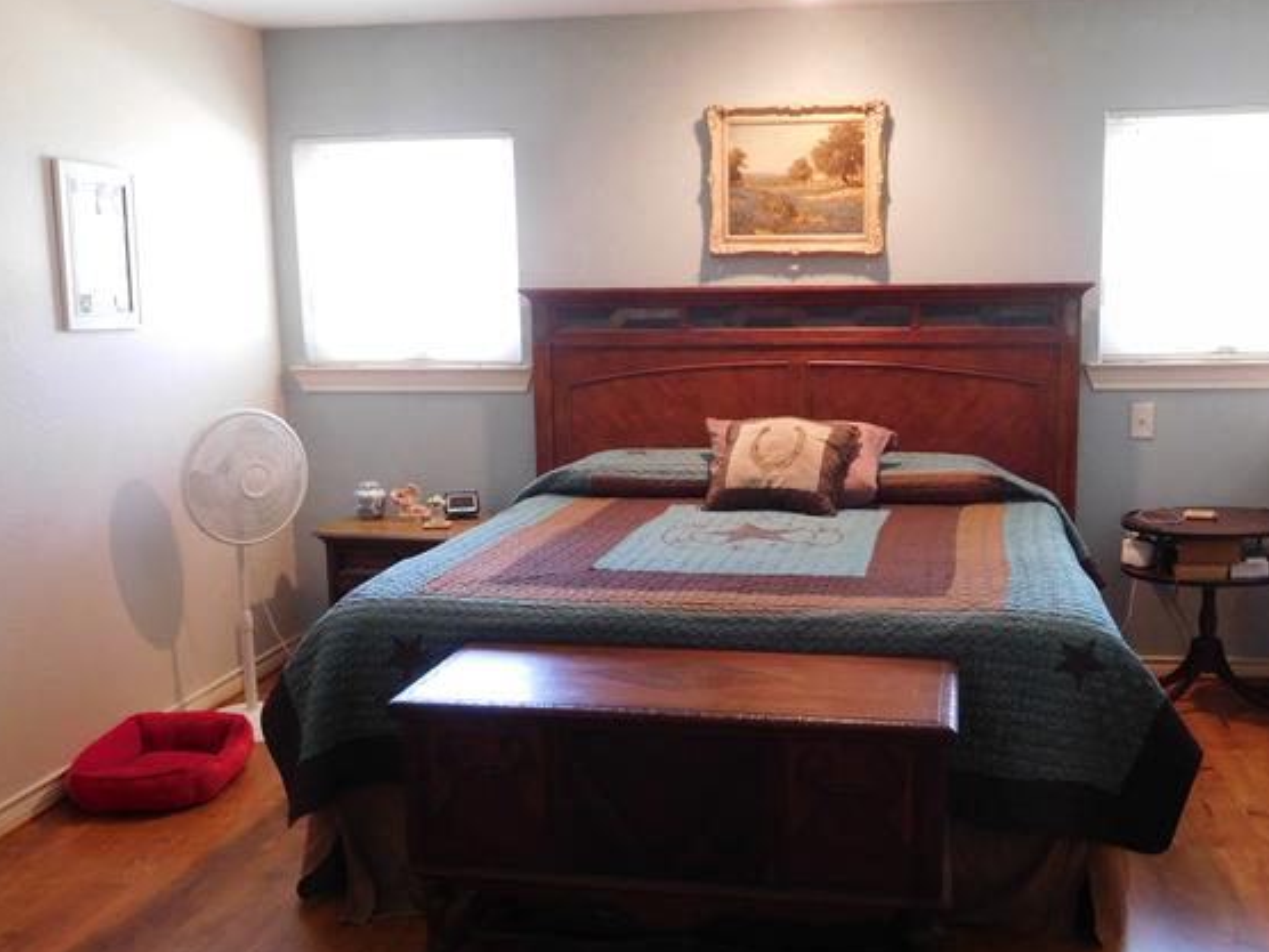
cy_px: 516
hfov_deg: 51.2
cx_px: 719
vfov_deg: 39.6
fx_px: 1320
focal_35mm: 36
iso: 400
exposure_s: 1/13
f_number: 3.4
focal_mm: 4.5
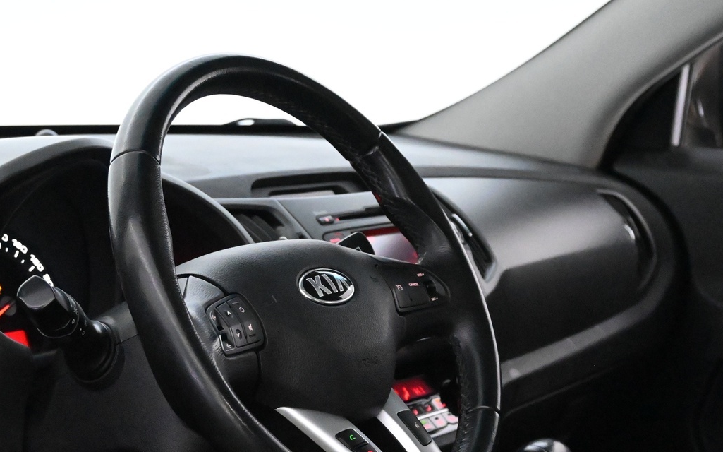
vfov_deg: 15.0
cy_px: 302
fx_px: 1714
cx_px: 389
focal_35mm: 87
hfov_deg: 23.8
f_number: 5.3
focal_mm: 36
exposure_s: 1/60
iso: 12800
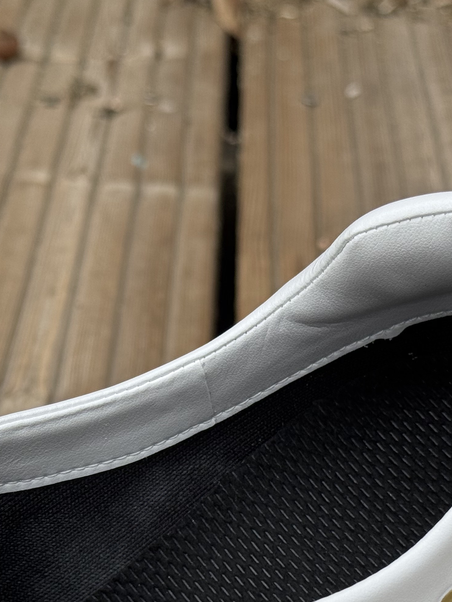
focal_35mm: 98
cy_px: 448
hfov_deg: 15.1
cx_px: 266
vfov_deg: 19.9
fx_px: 1706
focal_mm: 6.76
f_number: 1.78
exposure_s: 1/1287
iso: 64
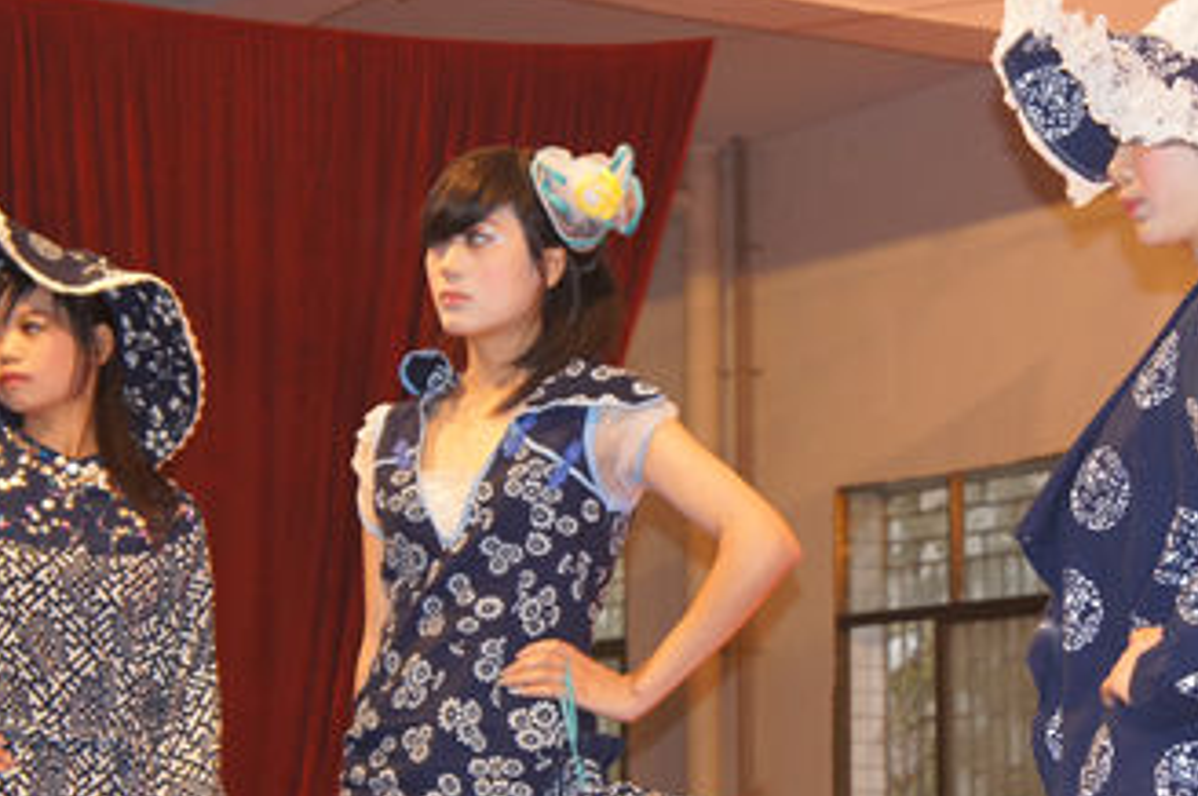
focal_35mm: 107
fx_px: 3554
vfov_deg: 12.7
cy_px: 597
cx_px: 785
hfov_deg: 19.1
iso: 800
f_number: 4.5
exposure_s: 1/80
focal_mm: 39
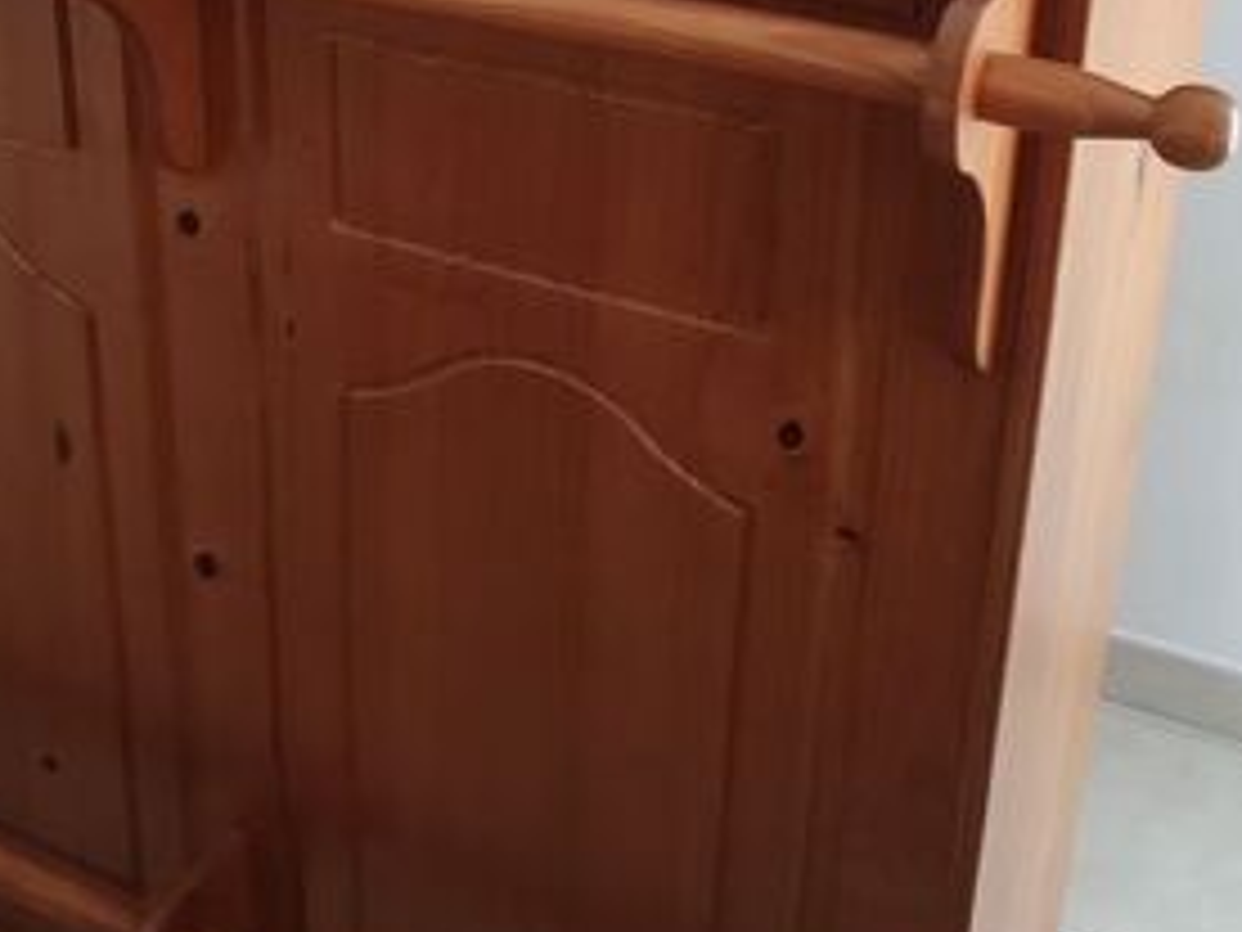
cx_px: 482
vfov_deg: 27.7
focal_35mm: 51
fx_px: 1830
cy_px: 128
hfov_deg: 37.3
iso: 846
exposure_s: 1/33
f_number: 2.2
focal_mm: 2.25
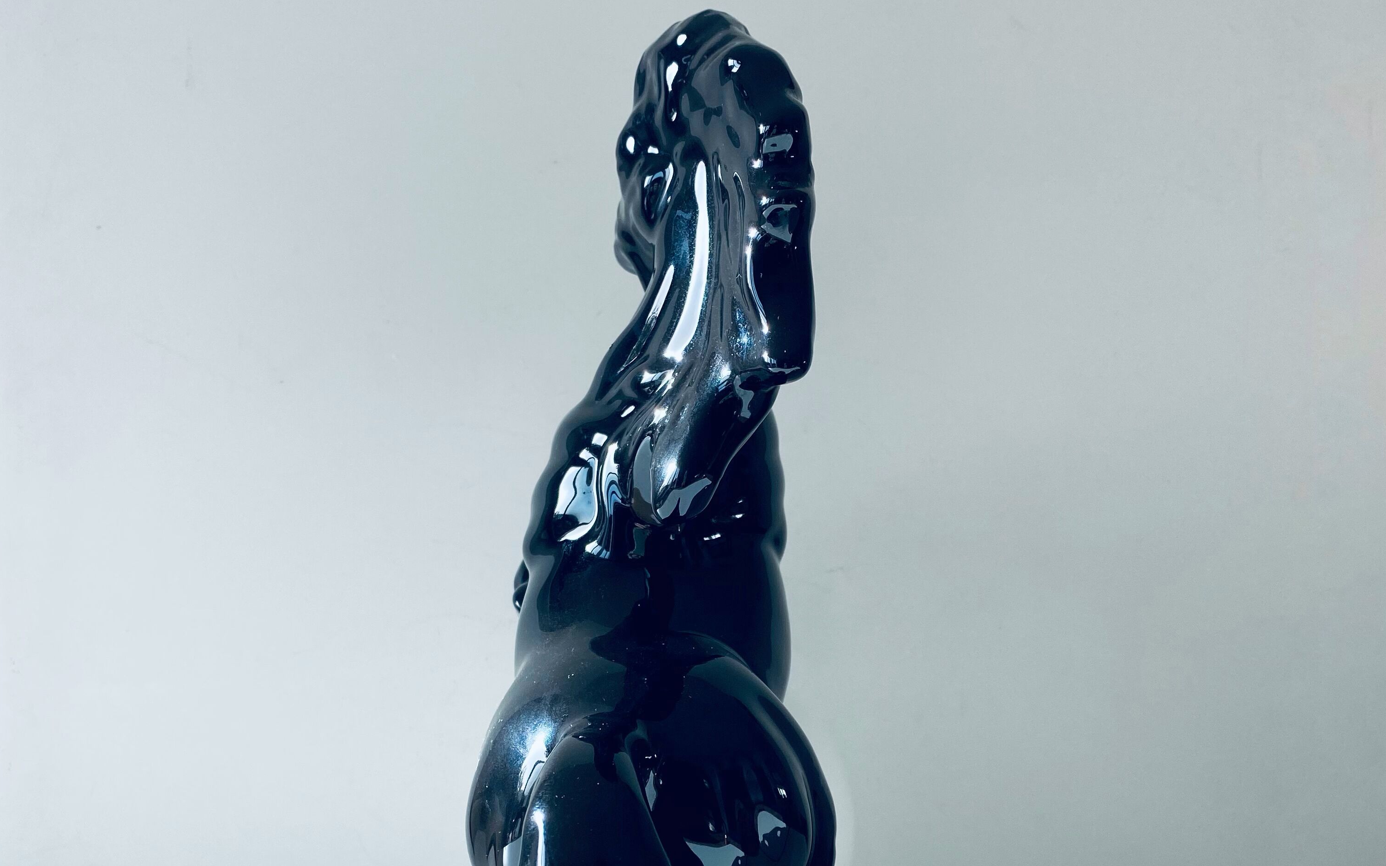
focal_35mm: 37
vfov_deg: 33.8
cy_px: 645
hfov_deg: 52.7
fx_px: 1398
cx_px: 693
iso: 32
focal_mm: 4.25
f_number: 1.8
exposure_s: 1/565
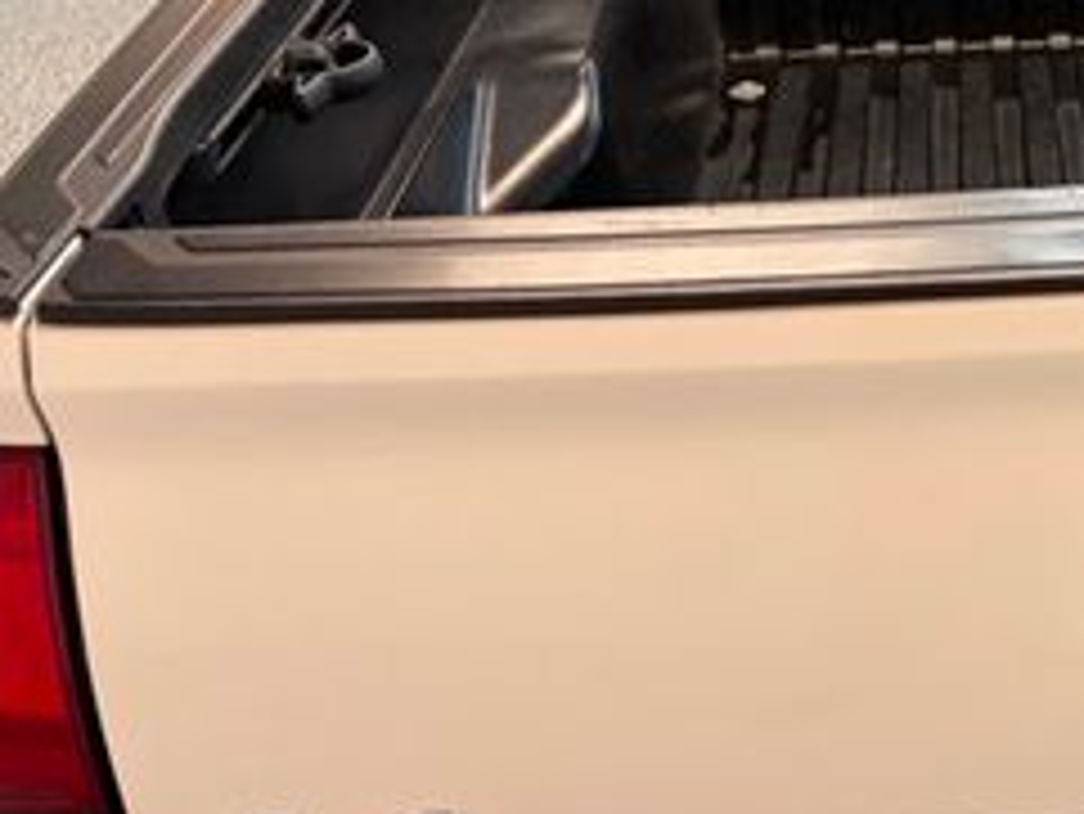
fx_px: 2162
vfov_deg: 20.9
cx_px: 1295
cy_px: 72
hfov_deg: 25.3
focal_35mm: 69
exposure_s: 1/60
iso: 160
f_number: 1.6
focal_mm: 5.96
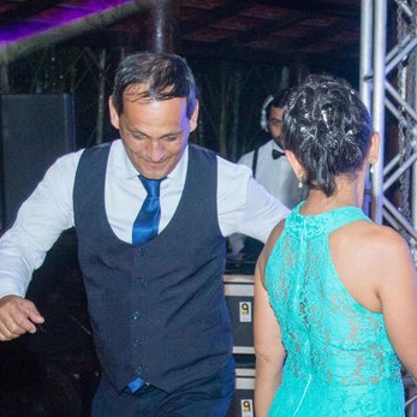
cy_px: 431
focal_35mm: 97
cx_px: 350
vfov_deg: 17.4
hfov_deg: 17.7
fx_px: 1322
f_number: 5
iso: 800
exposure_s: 1/60
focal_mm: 22
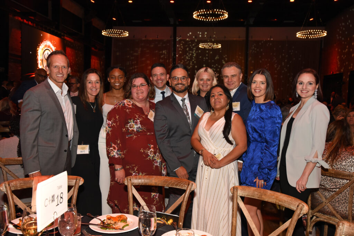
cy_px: 118
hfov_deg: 55.8
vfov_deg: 38.9
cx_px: 177
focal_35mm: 34
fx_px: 334
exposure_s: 1/100
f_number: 8
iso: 2000
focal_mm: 34
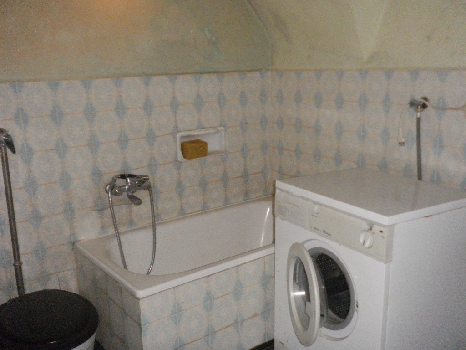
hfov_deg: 52.6
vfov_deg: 40.7
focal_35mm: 35
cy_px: 175
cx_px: 233
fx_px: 471
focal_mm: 6.2
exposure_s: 1/60
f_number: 3.8
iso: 400
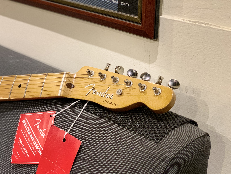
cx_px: 95
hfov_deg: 29.8
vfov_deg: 22.6
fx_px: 434
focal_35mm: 65
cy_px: 89
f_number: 2.4
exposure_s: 1/60
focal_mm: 6
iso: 250
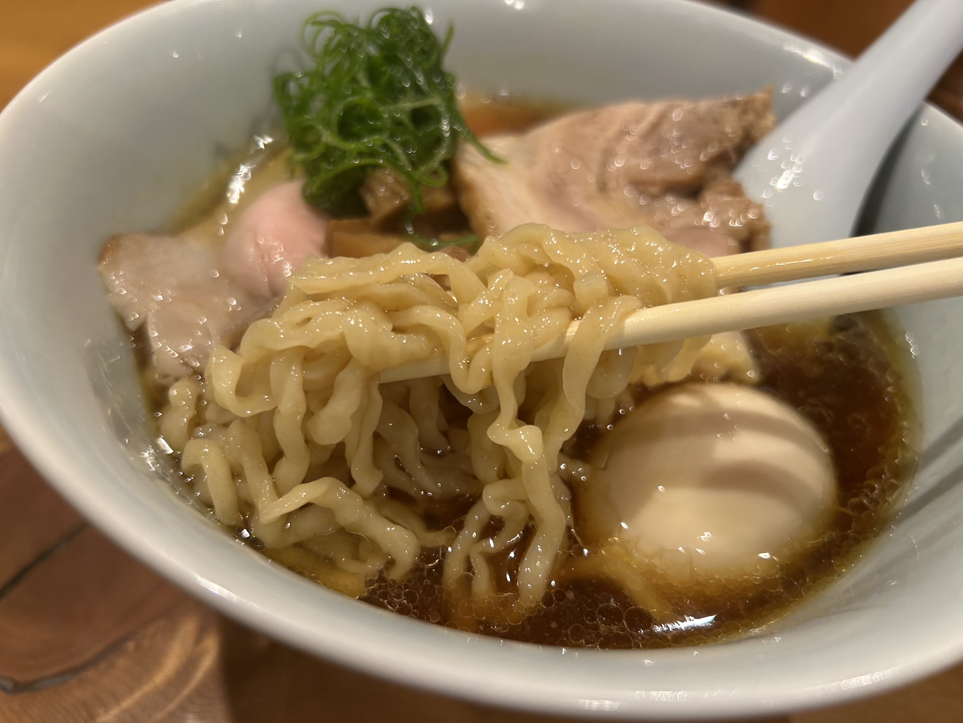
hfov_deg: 67.3
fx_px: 723
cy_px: 362
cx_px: 482
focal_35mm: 26
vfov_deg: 53.1
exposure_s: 1/50
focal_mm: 5.7
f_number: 1.5
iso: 80
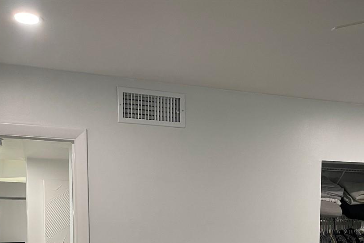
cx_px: 215
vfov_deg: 23.9
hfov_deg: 37.4
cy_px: 267
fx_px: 536
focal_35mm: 53
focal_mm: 4.2
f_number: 1.6
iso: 125
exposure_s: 1/60
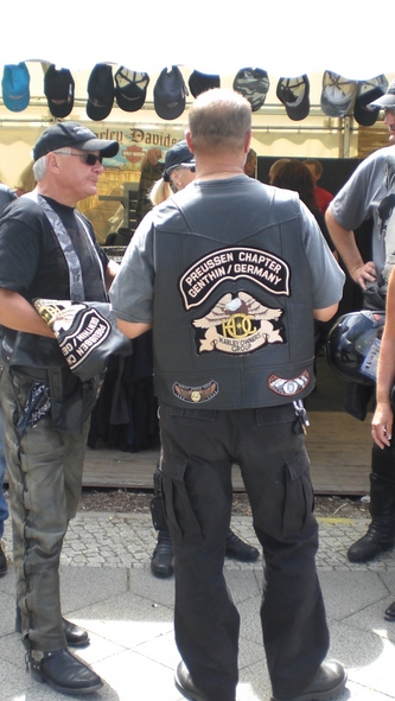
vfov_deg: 37.2
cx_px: 144
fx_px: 1041
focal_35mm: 56
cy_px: 355
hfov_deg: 21.4
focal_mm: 6.3
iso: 50
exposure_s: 1/100
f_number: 3.1
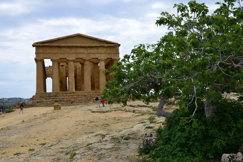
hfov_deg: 41.1
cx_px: 122
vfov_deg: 28.1
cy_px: 81
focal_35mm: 48
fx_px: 324
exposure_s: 1/125
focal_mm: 48
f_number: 14
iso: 200
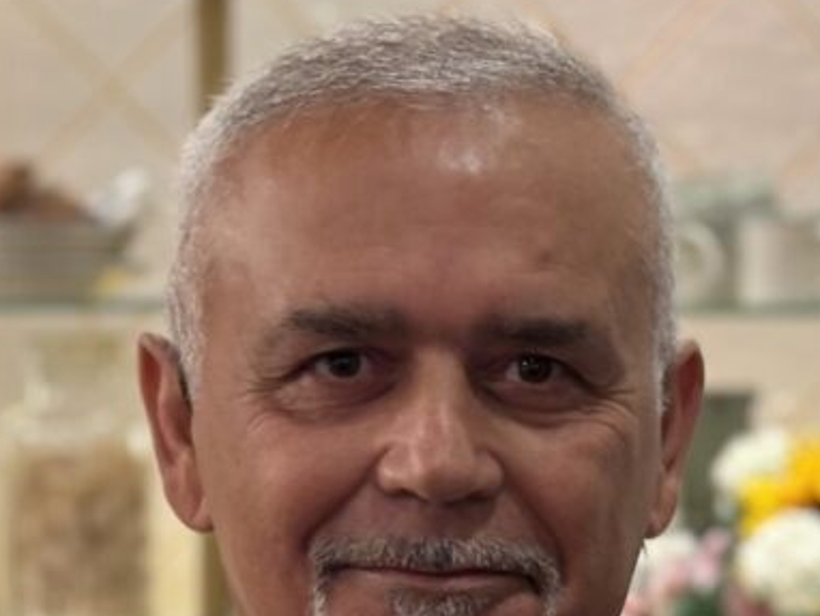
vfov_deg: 7.5
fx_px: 4646
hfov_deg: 10.1
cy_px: 889
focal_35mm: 196
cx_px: 487
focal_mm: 5.96
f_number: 1.6
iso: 125
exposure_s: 1/60
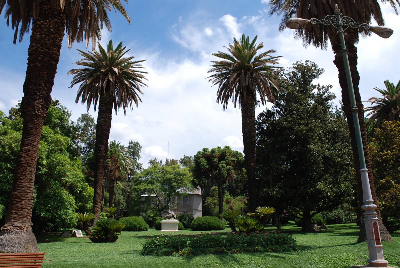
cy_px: 134
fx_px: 300
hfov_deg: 67.3
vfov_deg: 48.0
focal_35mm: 27
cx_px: 200
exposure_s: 1/250
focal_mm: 18
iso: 100
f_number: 8
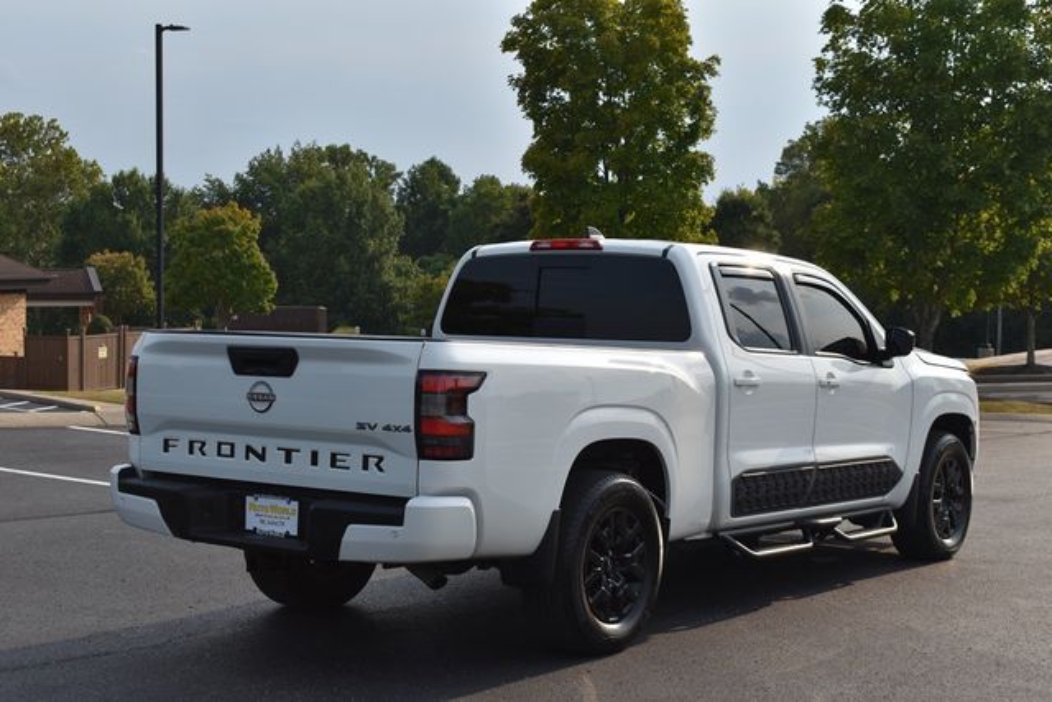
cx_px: 526
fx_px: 1666
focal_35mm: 57
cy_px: 351
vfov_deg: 23.8
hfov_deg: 35.0
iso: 100
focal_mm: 38
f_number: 9
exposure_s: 1/320
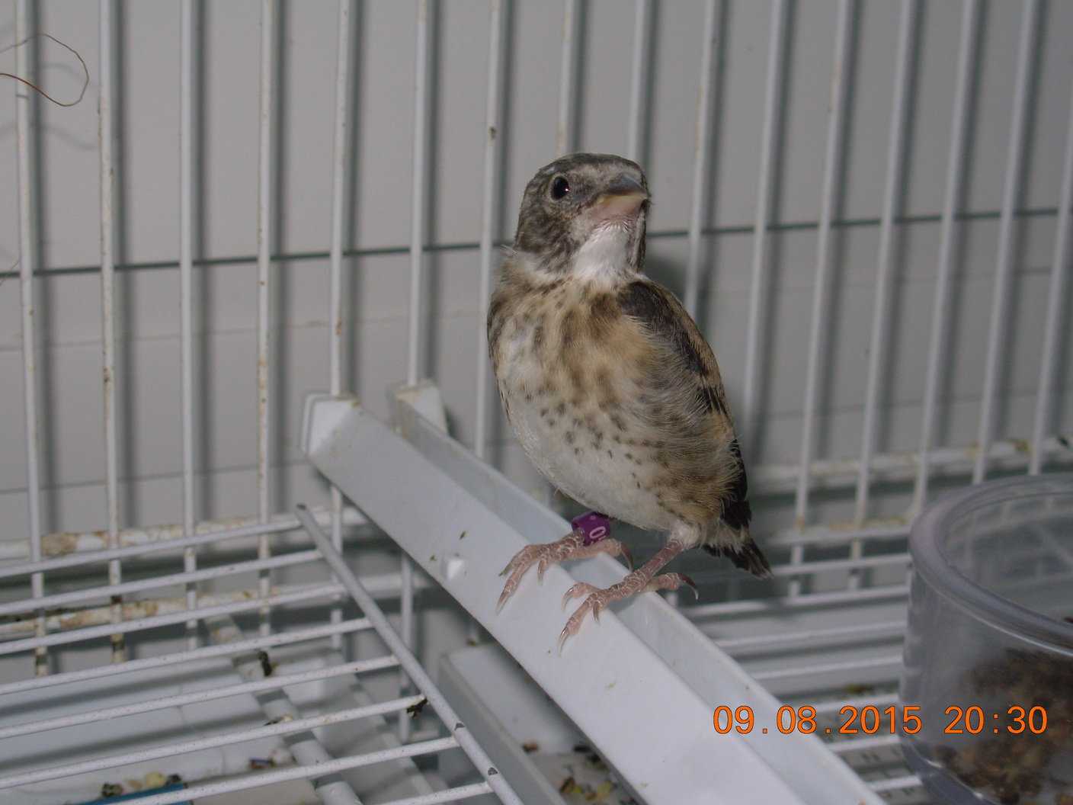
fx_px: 2356
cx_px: 536
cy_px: 402
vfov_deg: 19.4
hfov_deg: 25.7
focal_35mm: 76
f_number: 3.6
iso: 50
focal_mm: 12.5
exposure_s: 1/49.4
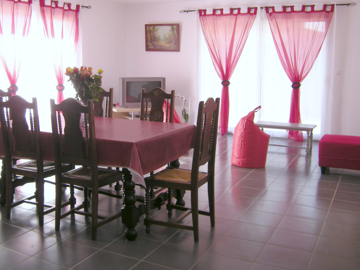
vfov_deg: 36.8
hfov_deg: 47.6
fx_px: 406
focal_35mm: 39
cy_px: 122
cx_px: 147
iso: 64
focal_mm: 5.3
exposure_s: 1/71.8
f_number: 2.9
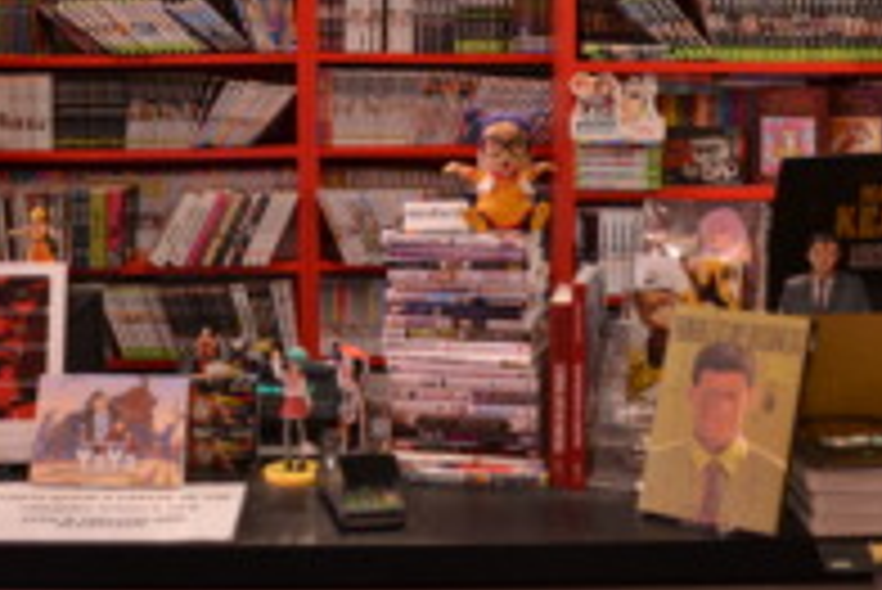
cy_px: 18
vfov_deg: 21.3
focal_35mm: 62
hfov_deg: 32.3
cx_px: 410
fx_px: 1520
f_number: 3.5
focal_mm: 18
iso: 400
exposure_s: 1/20
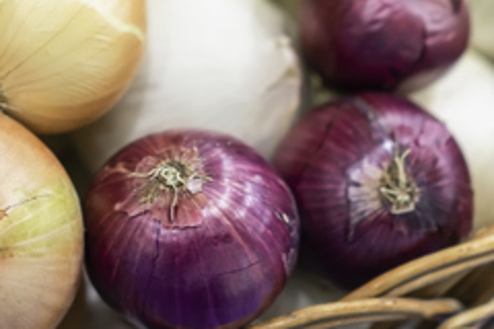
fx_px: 3513
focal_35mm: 256
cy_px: -131
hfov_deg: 8.0
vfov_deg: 5.3
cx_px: -29
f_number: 1.4
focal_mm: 85
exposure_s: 1/1000
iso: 250
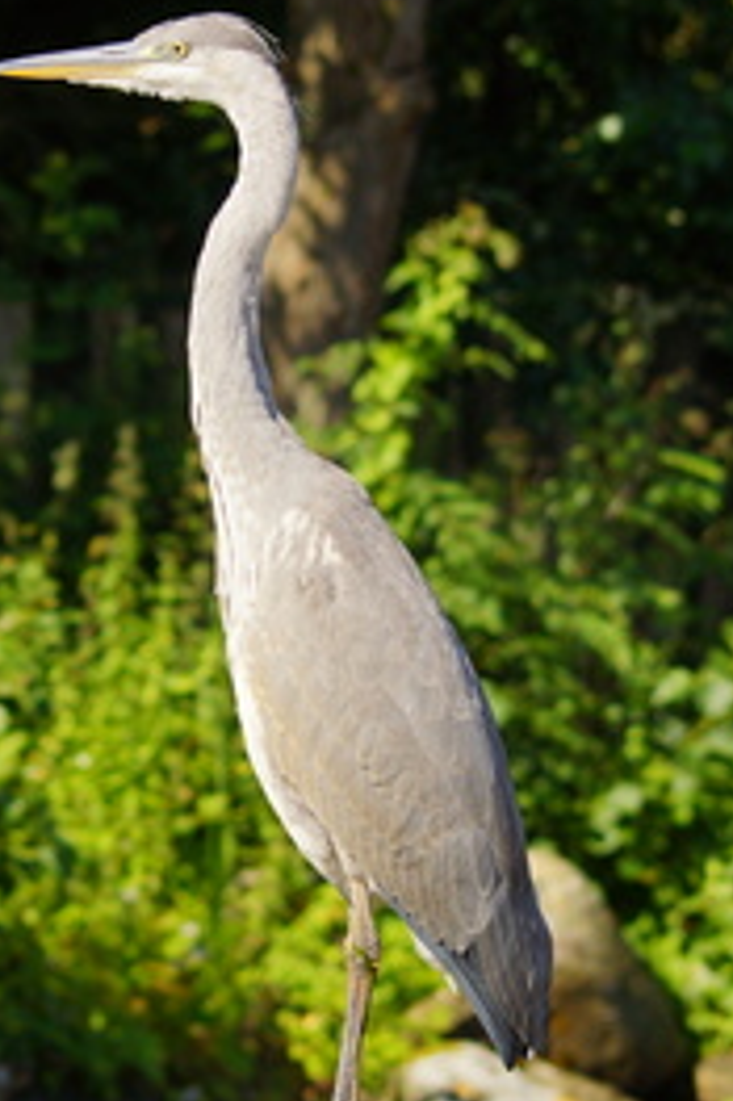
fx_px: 5627
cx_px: 281
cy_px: 576
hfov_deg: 7.5
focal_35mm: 184
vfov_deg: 11.2
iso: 100
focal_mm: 70
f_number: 4.5
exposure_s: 1/800
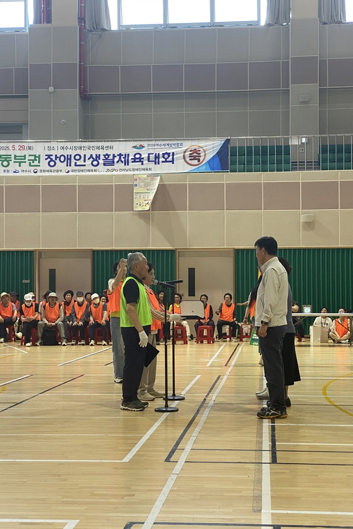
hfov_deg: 24.6
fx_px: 809
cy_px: 265
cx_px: 189
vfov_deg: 36.2
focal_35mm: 55
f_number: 2
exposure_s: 1/122
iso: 64
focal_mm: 6
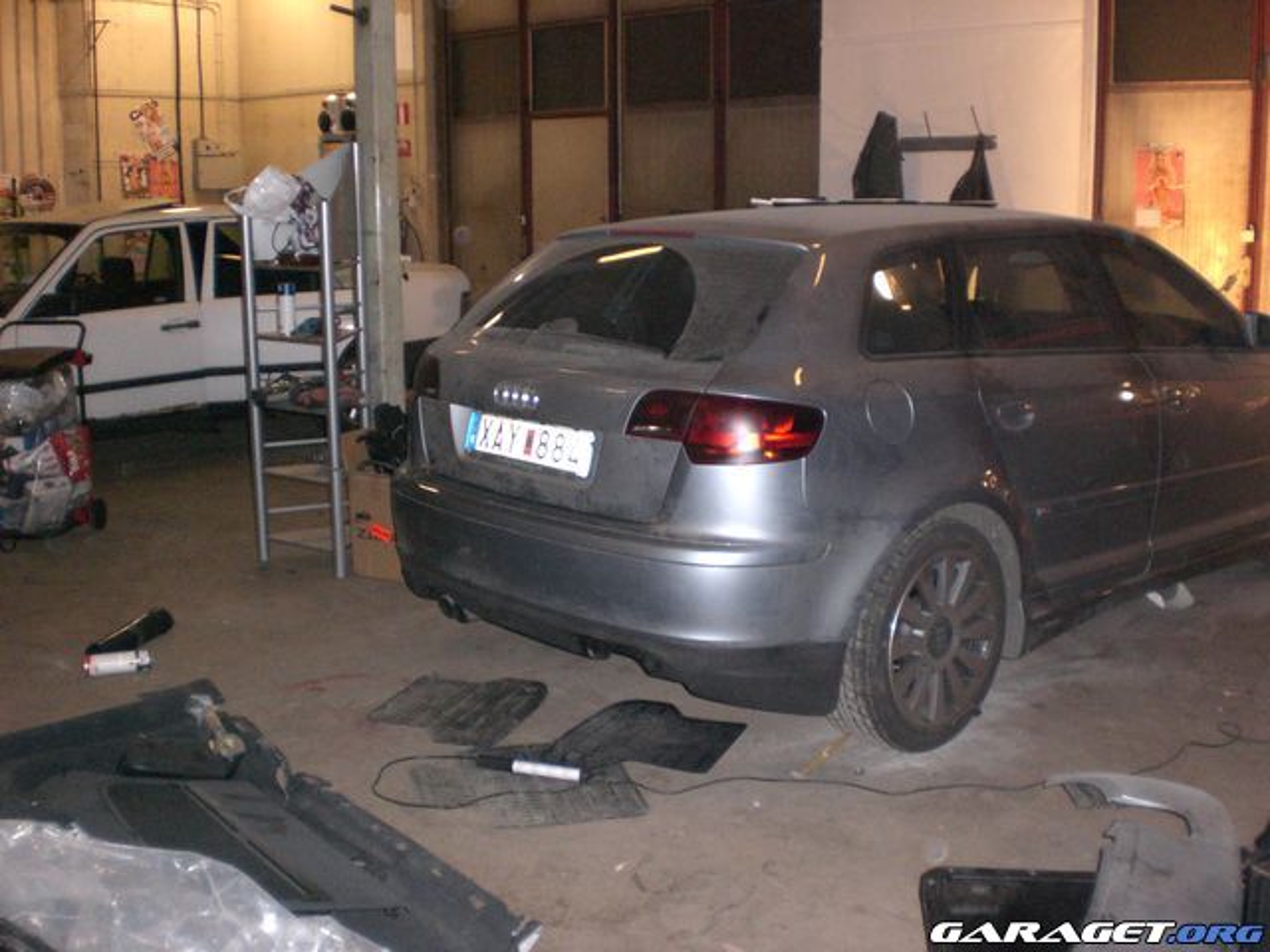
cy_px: 476
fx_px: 1394
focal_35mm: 38
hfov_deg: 49.0
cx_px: 635
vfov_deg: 37.7
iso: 200
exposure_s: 1/60
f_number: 3.1
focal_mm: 6.3
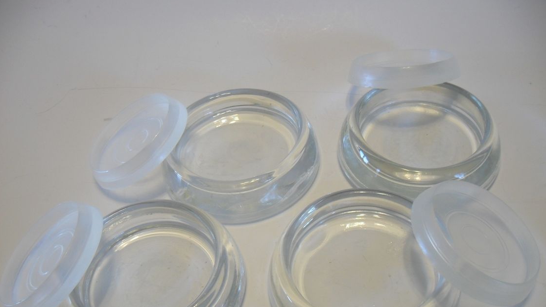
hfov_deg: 51.6
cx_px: 278
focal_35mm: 39
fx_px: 565
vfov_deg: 30.3
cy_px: 198
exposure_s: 1/45
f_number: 2.8
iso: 160
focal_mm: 6.2
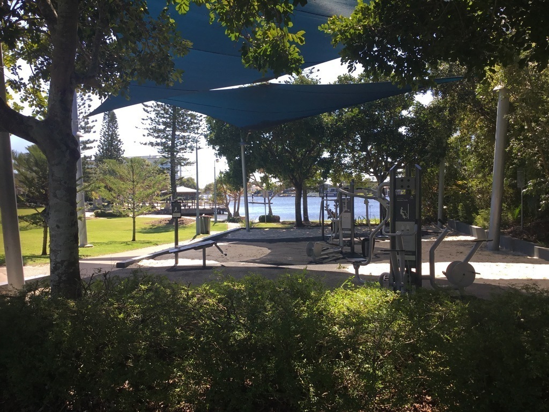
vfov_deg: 45.4
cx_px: 274
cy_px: 206
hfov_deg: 58.4
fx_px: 492
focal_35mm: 31
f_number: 2.4
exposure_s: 1/403
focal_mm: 3.3
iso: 25
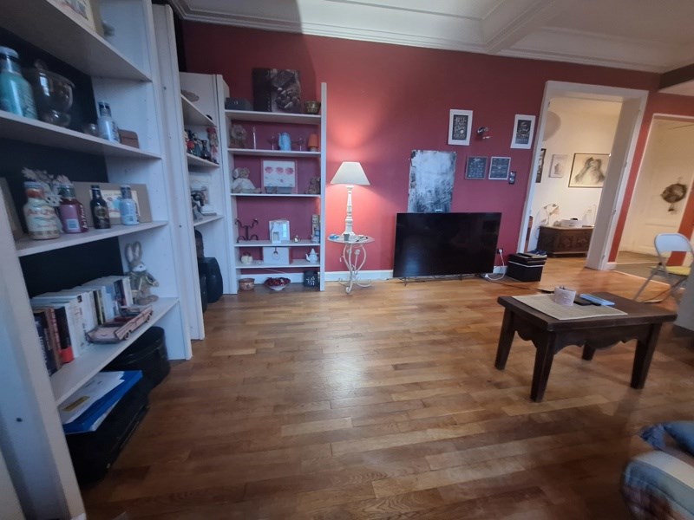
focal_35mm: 13
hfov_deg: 106.2
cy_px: 260
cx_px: 347
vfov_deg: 89.9
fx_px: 261
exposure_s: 1/20
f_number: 2.2
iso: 640
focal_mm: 1.74
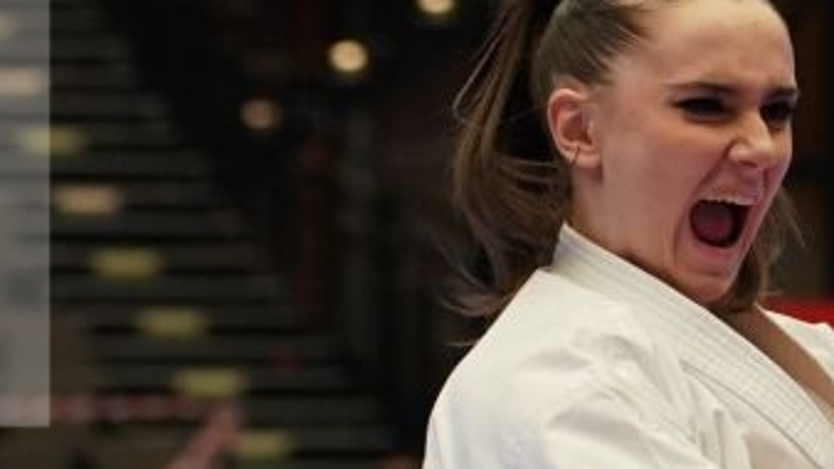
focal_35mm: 391
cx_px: -180
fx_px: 8645
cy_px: 1076
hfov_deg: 5.5
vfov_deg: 3.1
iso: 1000
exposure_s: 1/500
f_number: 2.8
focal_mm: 70
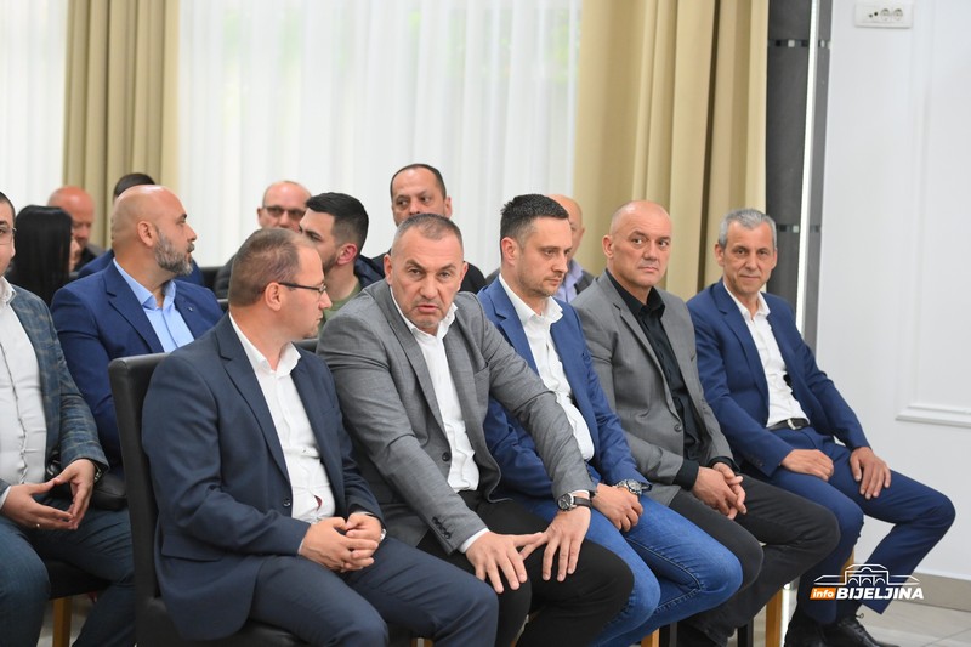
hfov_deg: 22.6
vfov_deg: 15.2
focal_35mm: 90
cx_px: 486
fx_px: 2427
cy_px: 324
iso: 3200
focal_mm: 90
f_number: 2.8
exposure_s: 1/320
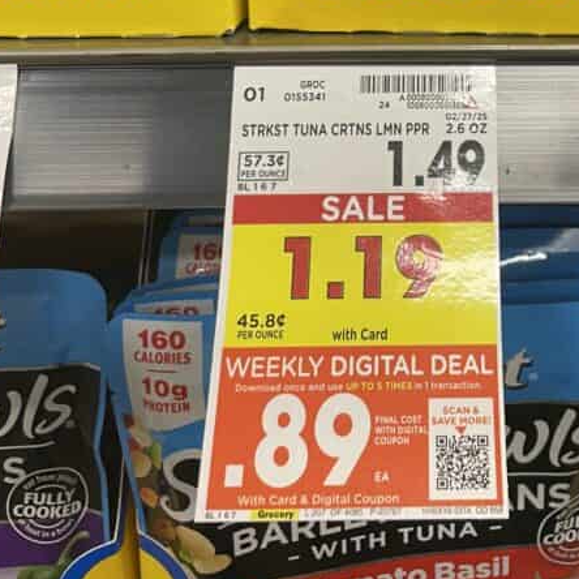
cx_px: 445
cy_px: -55
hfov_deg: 31.5
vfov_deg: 29.2
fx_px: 1003
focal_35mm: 53
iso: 125
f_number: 1.6
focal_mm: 4.2
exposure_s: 1/66
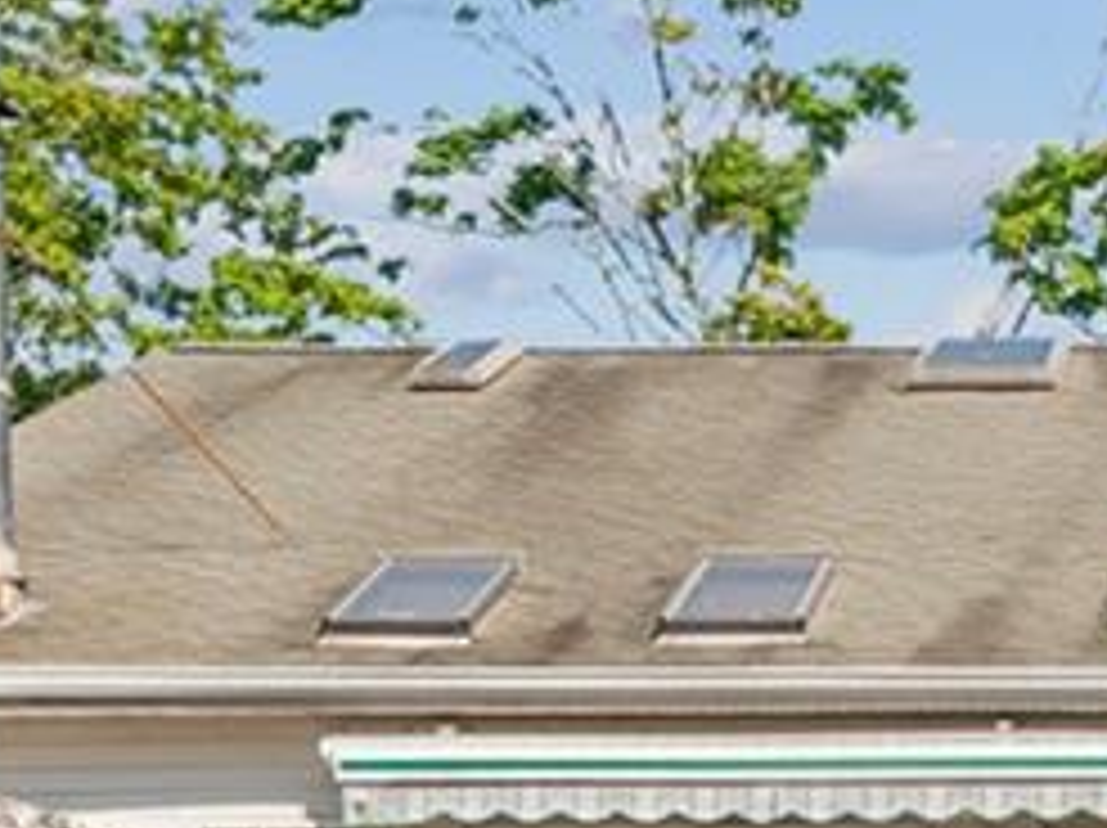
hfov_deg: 14.7
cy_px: 1188
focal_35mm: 128
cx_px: 1458
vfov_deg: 11.2
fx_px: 4089
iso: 200
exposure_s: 1/250
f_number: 8
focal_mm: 16
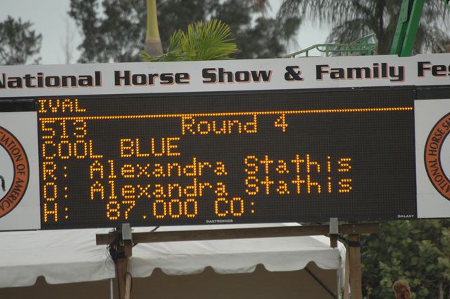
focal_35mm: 754
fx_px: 9413
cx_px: 225
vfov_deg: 1.8
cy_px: 150
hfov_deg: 2.7
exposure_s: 1/500
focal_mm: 500
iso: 500
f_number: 6.3
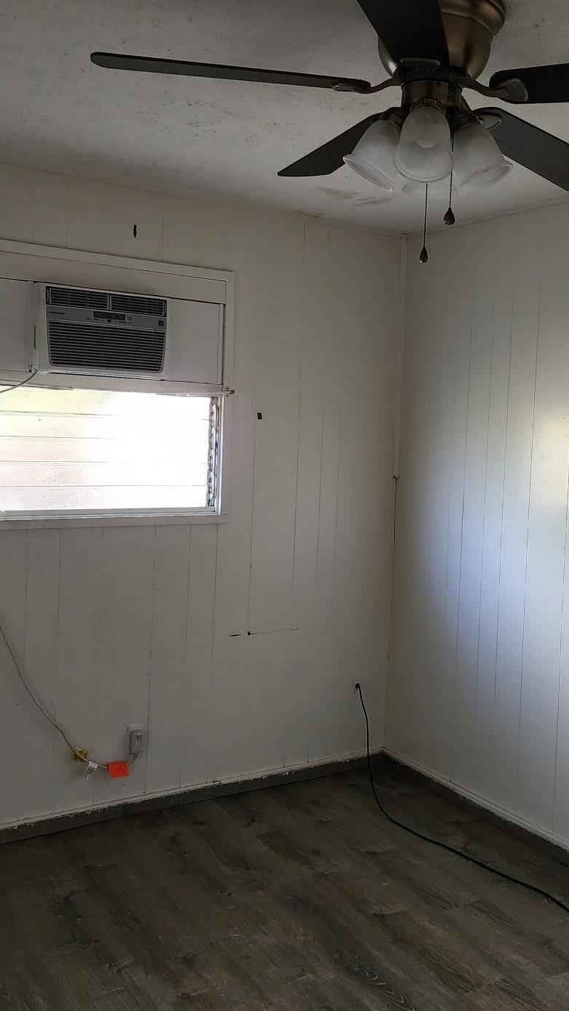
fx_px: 966
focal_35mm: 36
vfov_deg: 55.3
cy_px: 490
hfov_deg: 32.2
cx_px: 431
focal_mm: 6.4
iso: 800
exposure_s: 1/120
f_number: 1.8
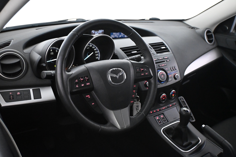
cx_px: 118
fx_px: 236
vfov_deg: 36.9
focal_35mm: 36
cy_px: 78
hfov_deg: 53.1
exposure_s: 1/60
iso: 7200
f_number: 4.2
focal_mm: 24
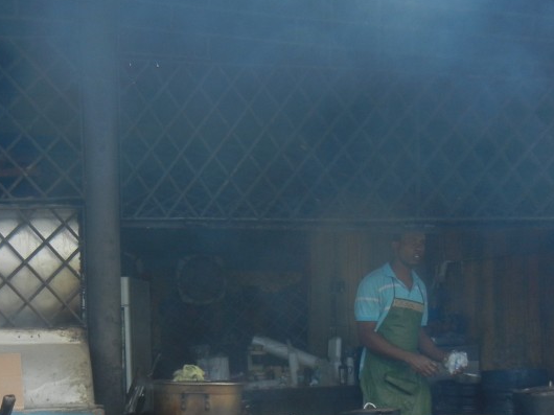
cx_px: 237
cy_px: 361
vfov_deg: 24.6
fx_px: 928
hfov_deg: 33.2
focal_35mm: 58
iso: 160
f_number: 3.5
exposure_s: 1/290
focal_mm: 5.4
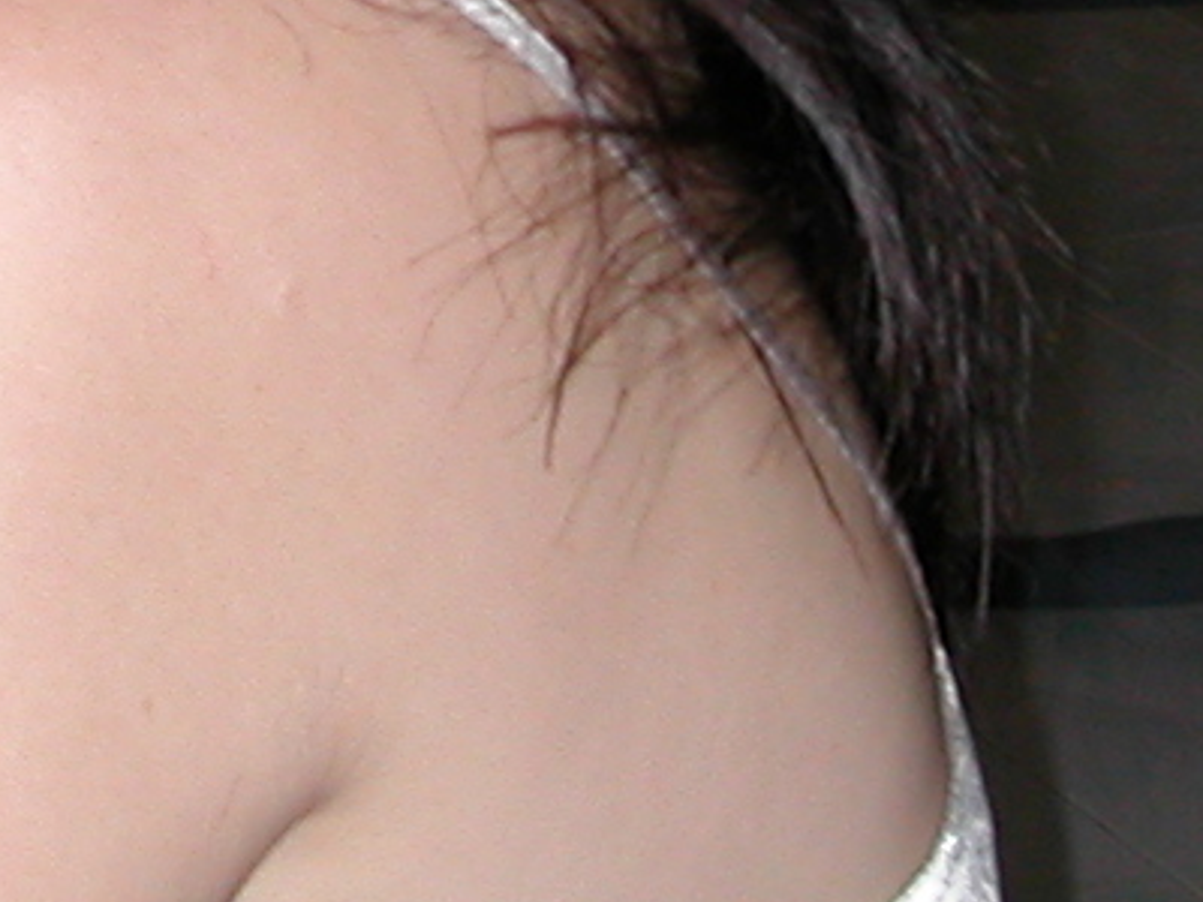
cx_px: 168
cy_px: -301
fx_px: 5143
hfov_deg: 13.2
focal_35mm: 148
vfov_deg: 9.8
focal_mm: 5.6
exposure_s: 1/59.9
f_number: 2.7
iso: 100
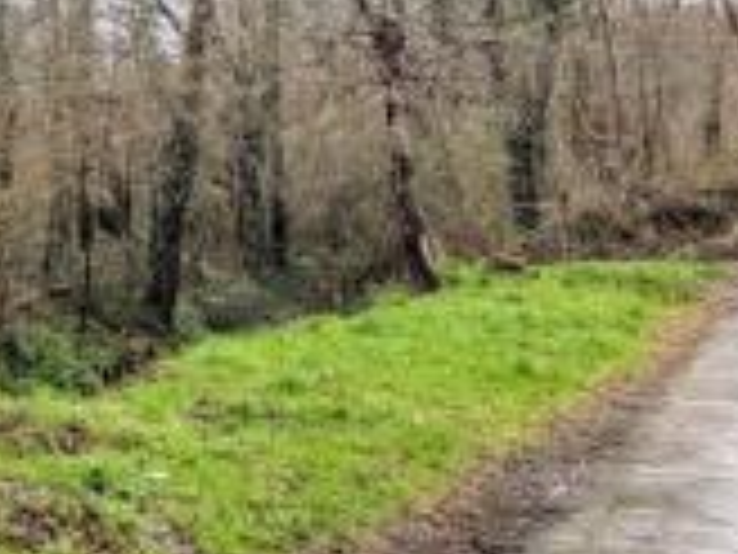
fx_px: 1812
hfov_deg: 20.4
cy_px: -106
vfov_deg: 16.7
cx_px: -302
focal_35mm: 85
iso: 46
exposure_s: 1/396
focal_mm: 6.81
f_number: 1.85
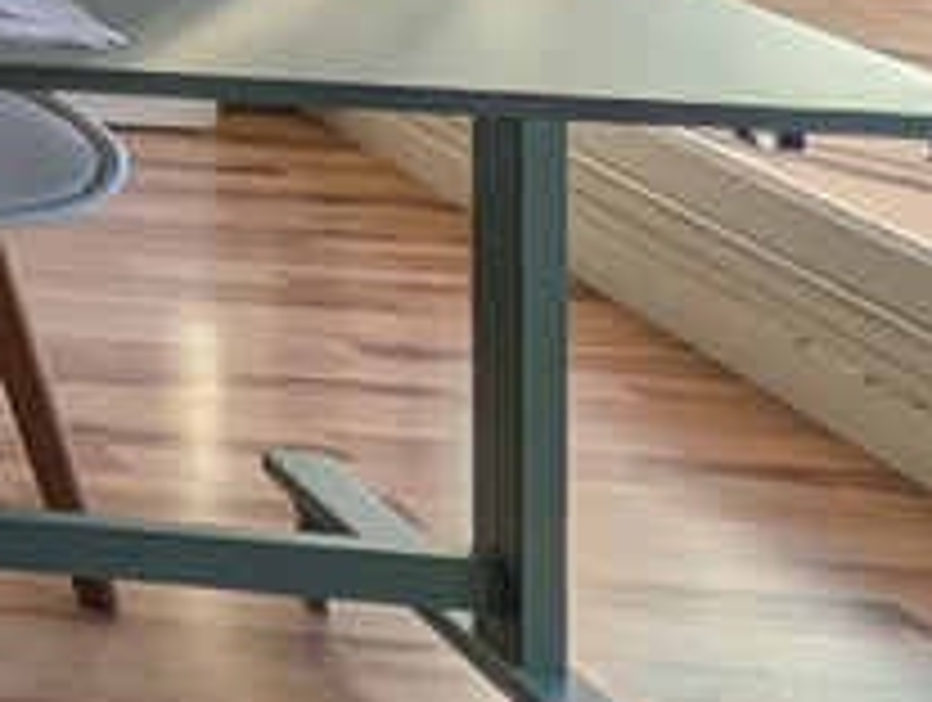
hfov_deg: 17.4
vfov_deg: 18.3
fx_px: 1591
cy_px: -634
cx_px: -1090
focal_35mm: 59
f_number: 1.7
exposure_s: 1/1272
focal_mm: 2.02
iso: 55
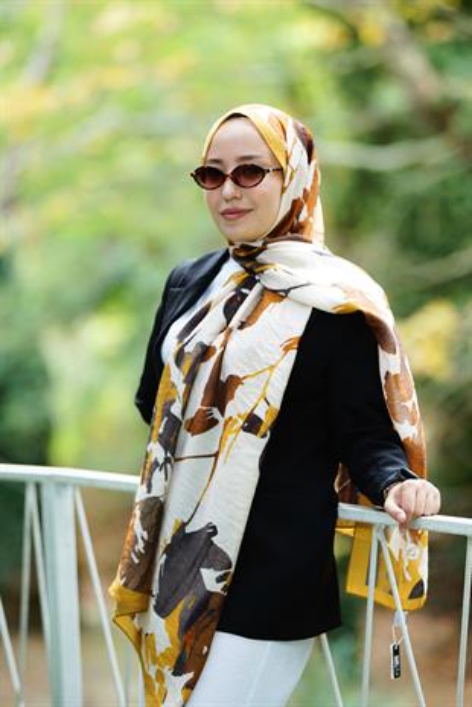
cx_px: 236
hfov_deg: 9.7
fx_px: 2788
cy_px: 354
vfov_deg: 14.4
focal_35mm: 142
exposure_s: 1/100
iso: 200
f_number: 2.8
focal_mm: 142
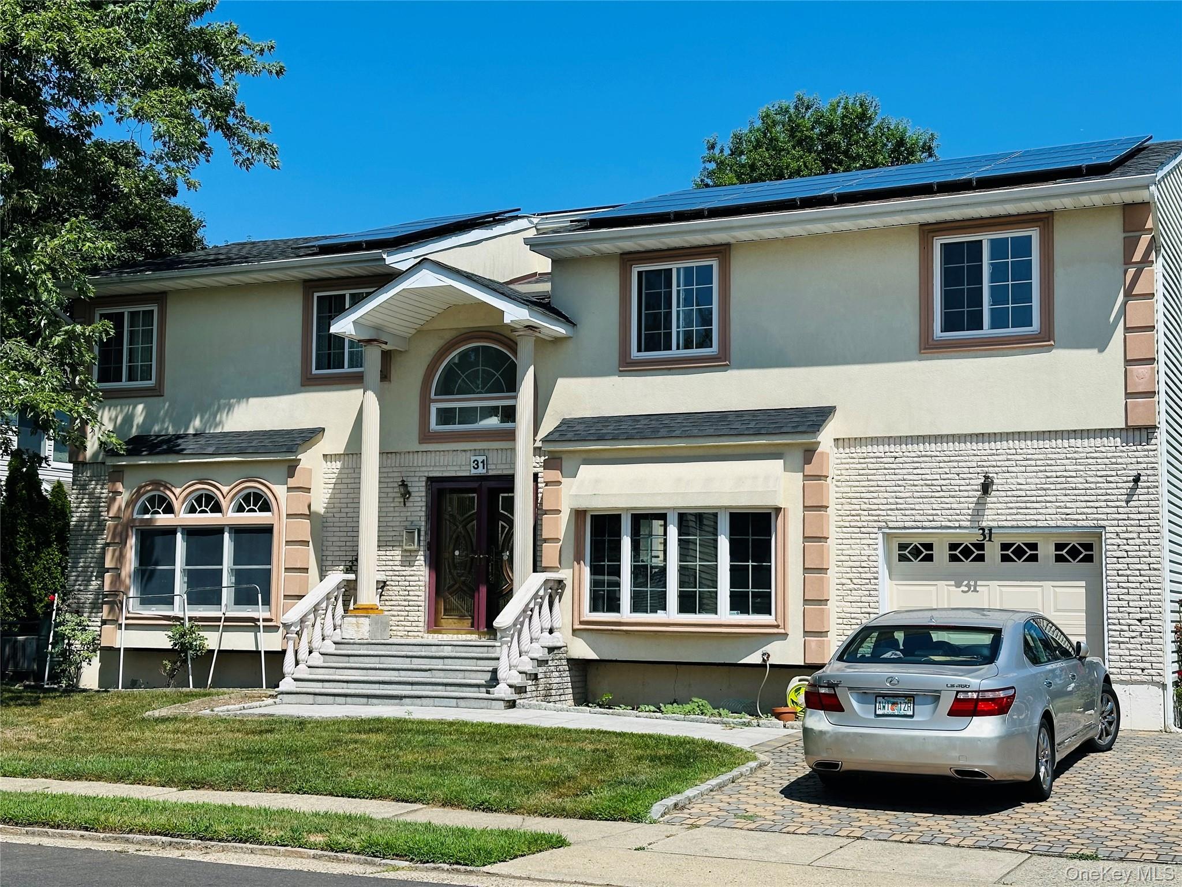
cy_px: 444
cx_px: 591
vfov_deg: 30.3
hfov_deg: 39.7
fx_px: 1639
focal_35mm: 48
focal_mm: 6.86
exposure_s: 1/5556
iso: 64
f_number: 1.78
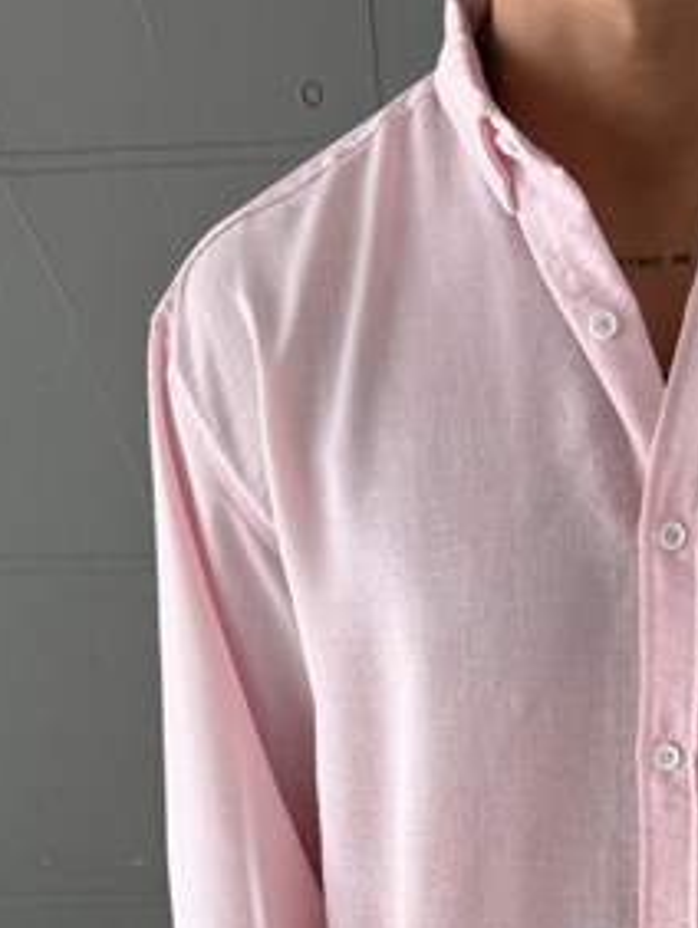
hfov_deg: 21.1
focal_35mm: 68
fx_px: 1825
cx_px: 655
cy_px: 1155
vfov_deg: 25.2
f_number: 1.78
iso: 80
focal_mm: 6.76
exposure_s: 1/571
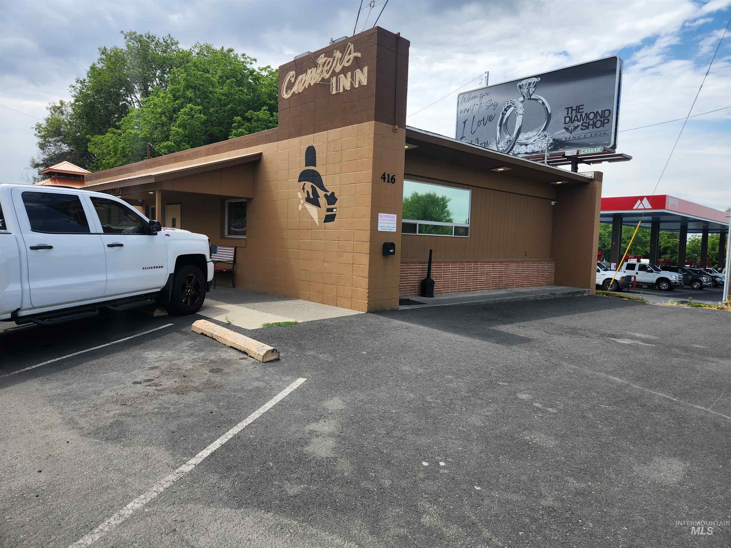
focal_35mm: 23
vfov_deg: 58.9
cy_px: 274
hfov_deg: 73.9
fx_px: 486
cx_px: 366
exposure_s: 1/1286
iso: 20
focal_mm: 5.4
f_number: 1.8
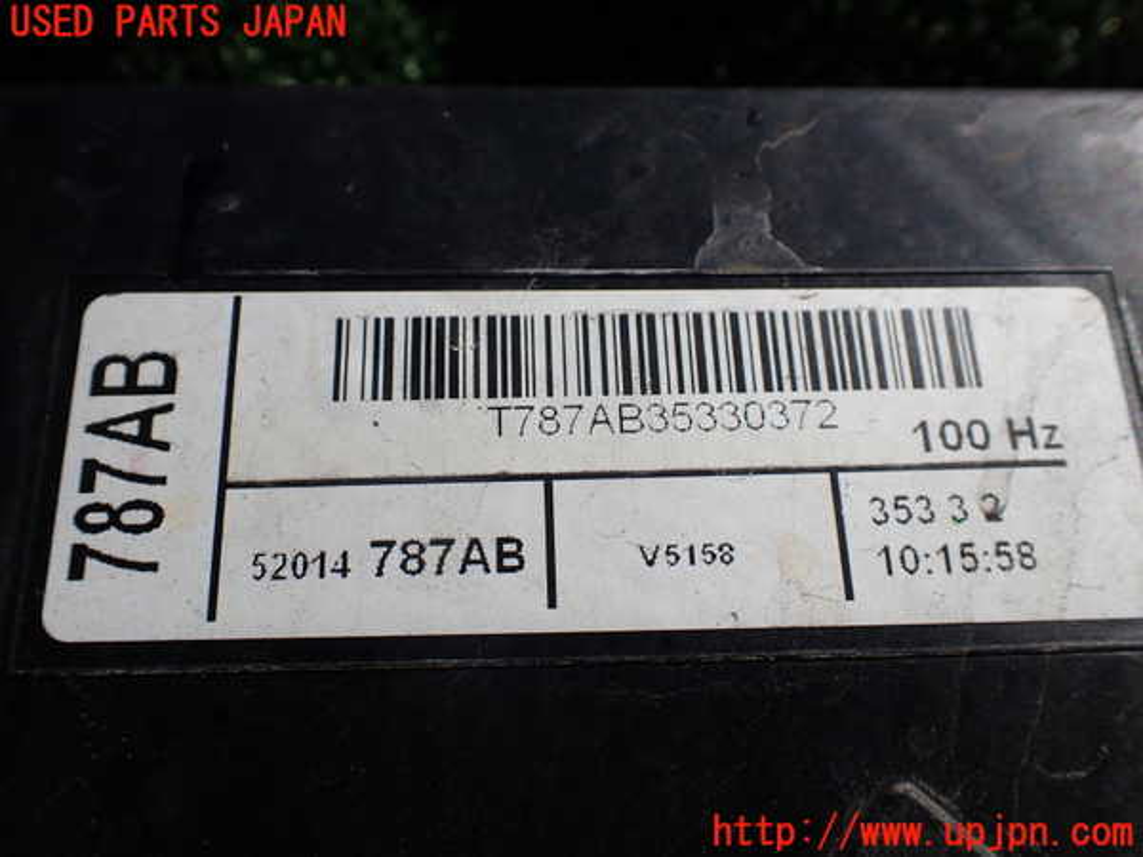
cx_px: 572
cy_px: 428
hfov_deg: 60.0
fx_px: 991
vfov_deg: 46.8
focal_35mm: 30
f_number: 9
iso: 100
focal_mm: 5.4
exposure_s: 1/400
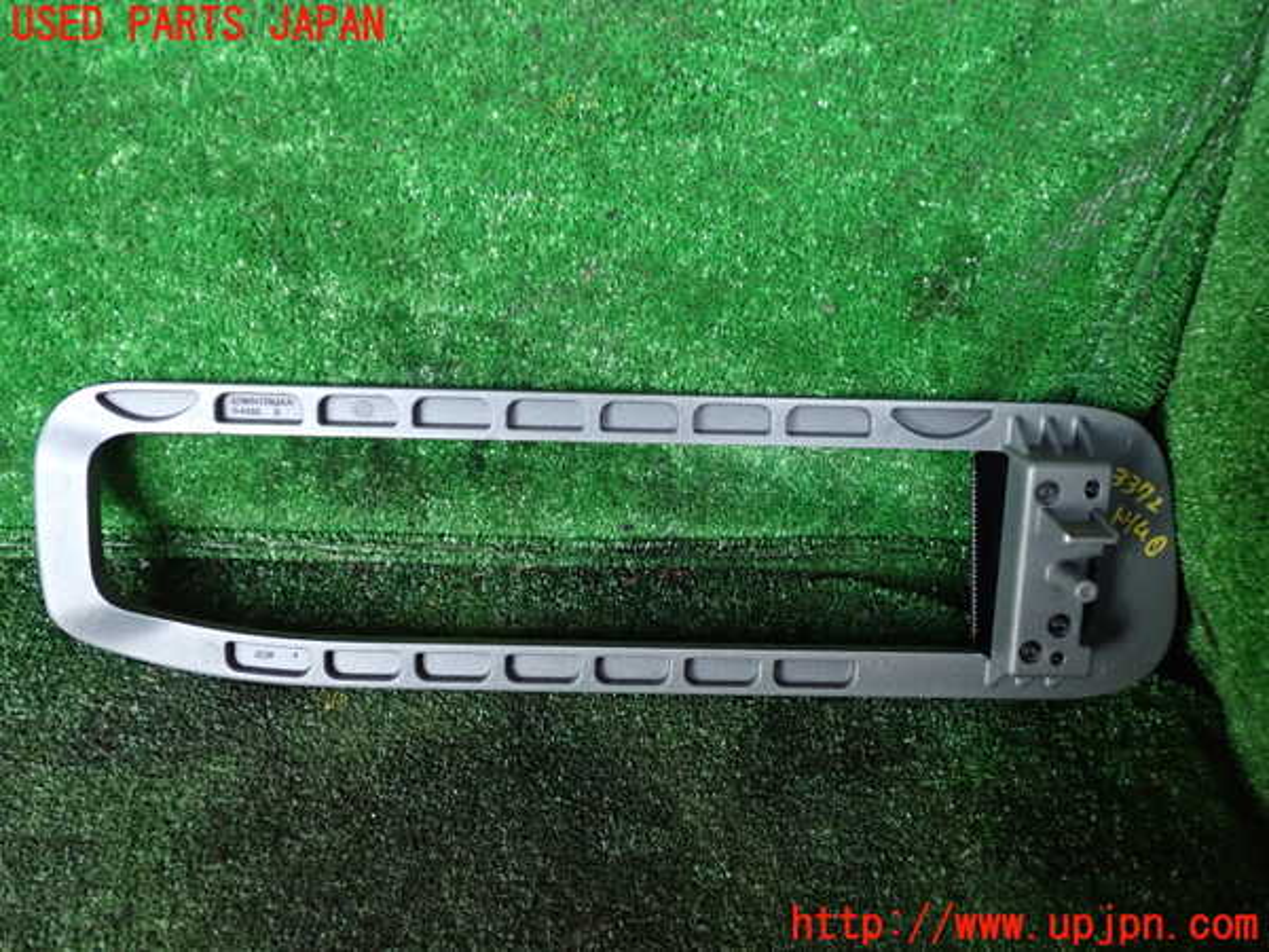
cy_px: 476
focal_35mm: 30
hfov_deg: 60.0
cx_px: 634
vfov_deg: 46.8
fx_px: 1100
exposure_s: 1/25
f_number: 2.3
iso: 800
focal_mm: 5.4
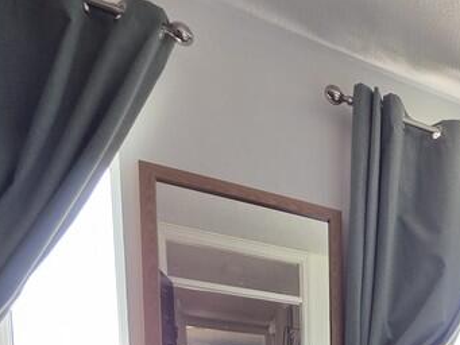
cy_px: 493
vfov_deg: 27.6
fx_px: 518
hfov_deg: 32.3
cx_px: 631
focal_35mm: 39
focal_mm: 2.2
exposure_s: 1/100
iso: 125
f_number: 1.9
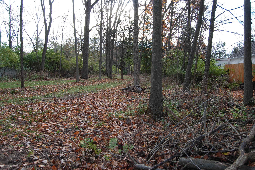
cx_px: 128
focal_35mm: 27
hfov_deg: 67.3
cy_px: 85
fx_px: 191
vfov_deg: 48.0
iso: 140
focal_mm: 18
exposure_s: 1/125
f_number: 5.6
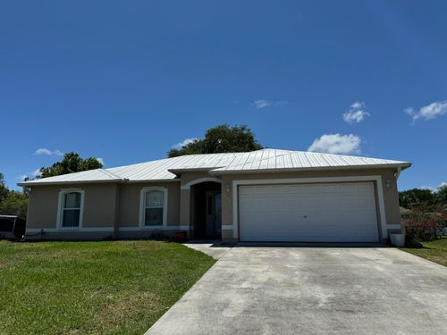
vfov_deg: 56.8
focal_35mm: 24
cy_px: 168
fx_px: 310
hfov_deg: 71.6
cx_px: 224
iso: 80
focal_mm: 6.86
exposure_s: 1/9009
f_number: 1.78
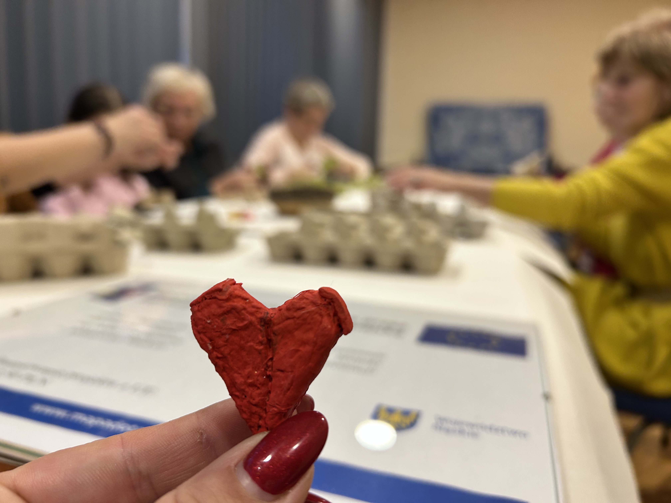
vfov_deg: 53.1
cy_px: 252
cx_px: 336
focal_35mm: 26
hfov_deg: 67.3
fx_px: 504
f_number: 1.5
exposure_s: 1/50
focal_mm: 5.7
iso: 100
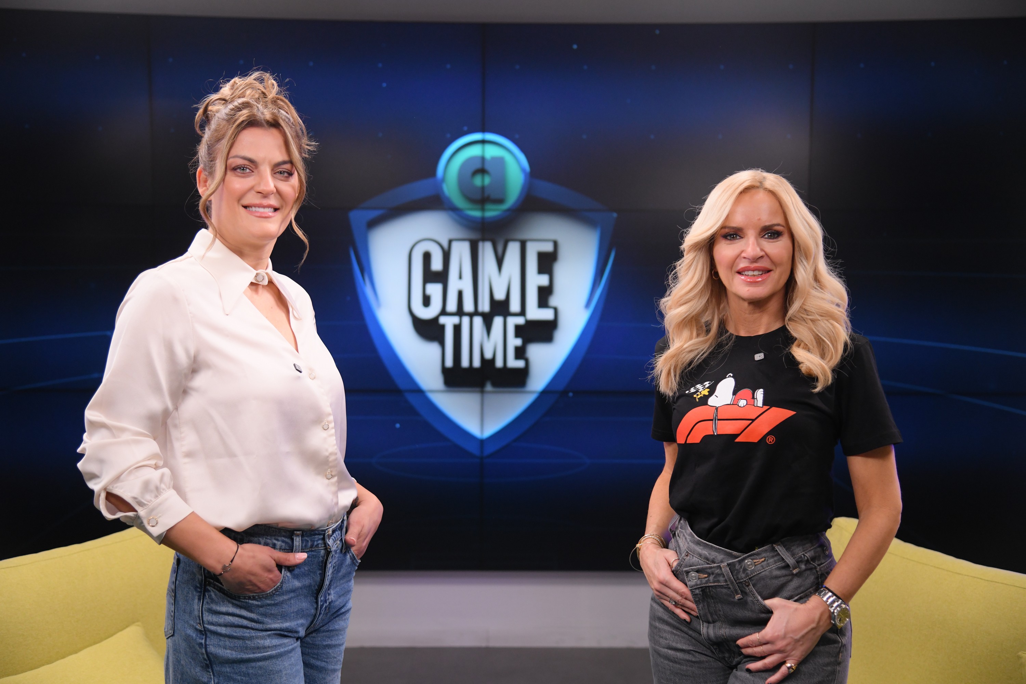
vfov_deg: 26.0
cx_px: 513
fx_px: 1482
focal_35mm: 52
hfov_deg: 38.2
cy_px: 342
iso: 1600
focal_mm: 52
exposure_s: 1/400
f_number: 4
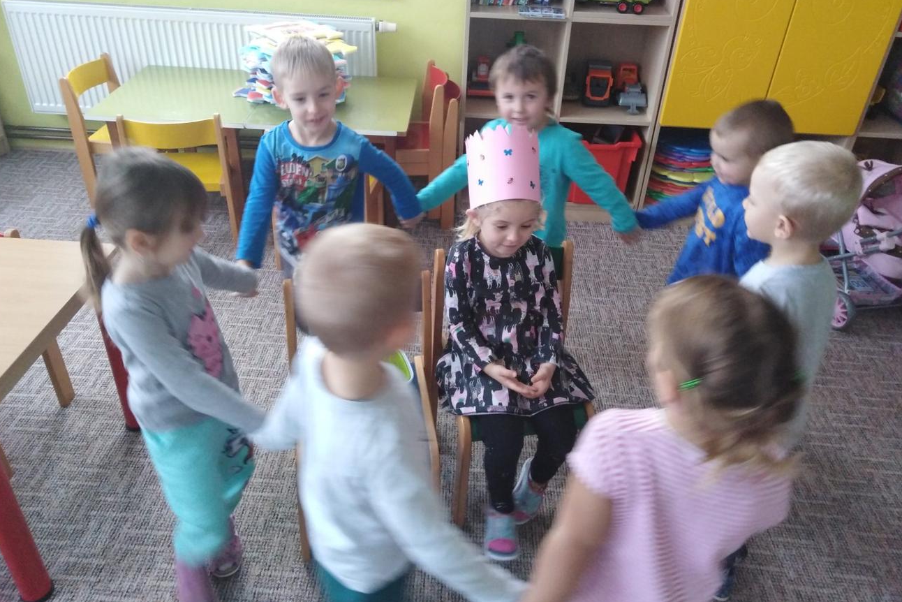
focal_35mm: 28
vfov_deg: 46.3
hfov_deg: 65.5
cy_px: 258
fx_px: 702
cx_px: 446
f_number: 2.2
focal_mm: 3.46
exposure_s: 1/25
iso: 393
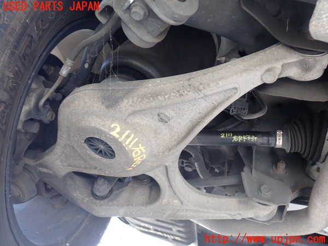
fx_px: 388
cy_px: 123
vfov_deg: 35.1
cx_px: 164
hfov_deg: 45.8
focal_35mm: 41
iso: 200
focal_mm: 7.31
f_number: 2.8
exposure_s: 1/50
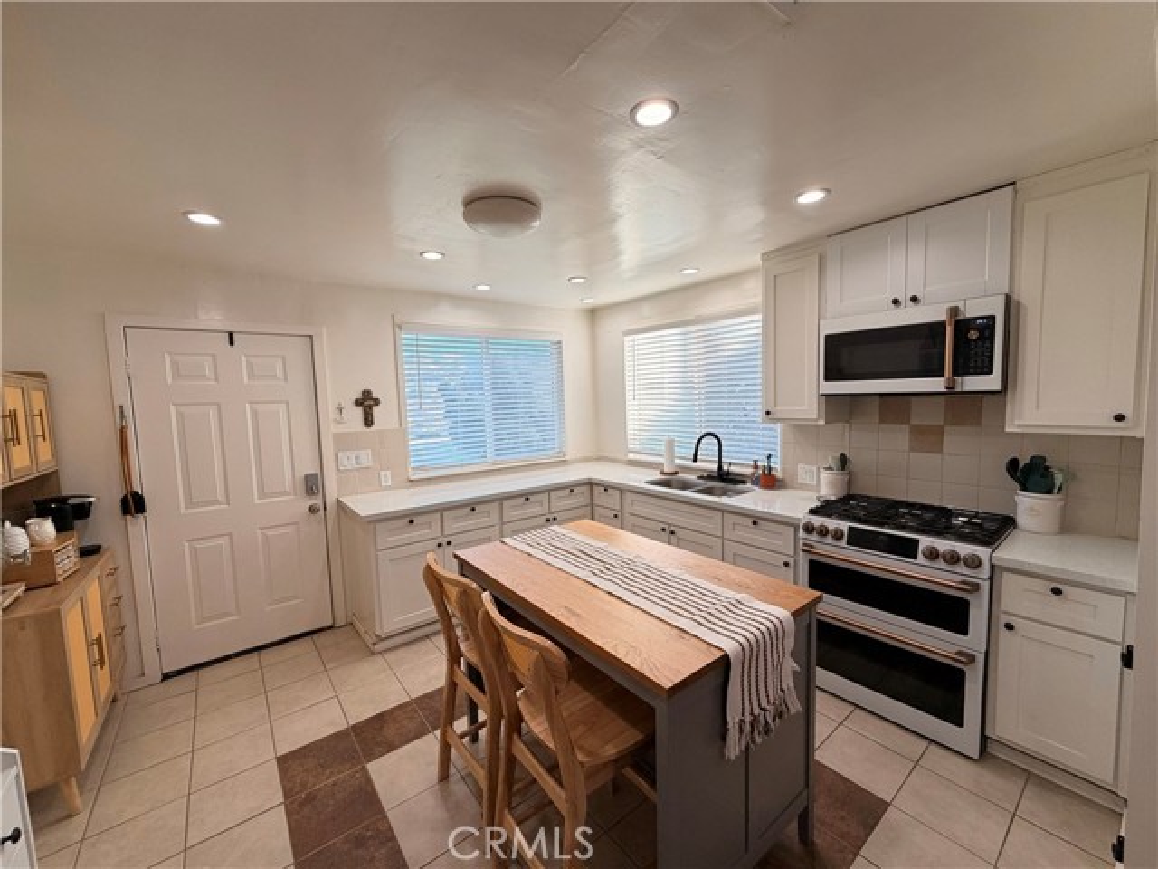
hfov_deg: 102.1
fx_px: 468
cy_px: 434
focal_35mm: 14
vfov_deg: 85.7
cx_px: 579
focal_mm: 2.22
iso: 80
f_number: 2.2
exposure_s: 1/120
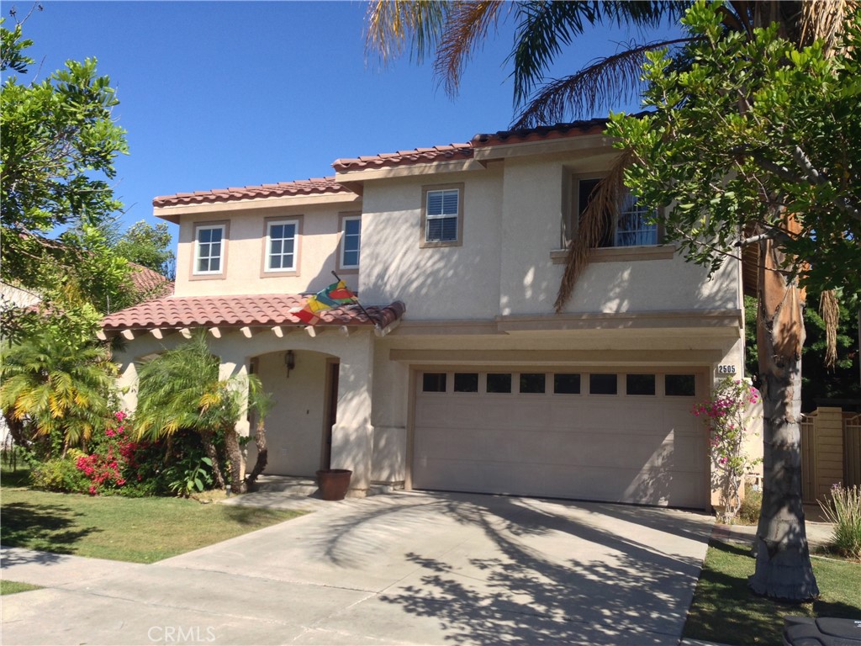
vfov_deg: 42.9
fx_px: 821
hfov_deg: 55.4
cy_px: 323
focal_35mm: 33
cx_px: 430
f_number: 2.4
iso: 50
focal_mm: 4.12
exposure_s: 1/968
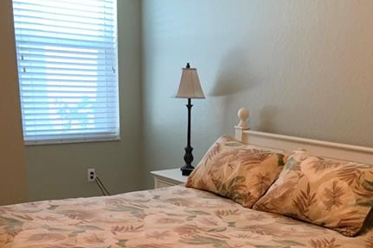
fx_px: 497
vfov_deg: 26.4
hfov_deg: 41.1
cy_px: 253
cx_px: 194
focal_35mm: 48
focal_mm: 4.25
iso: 320
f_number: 1.8
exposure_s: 1/40
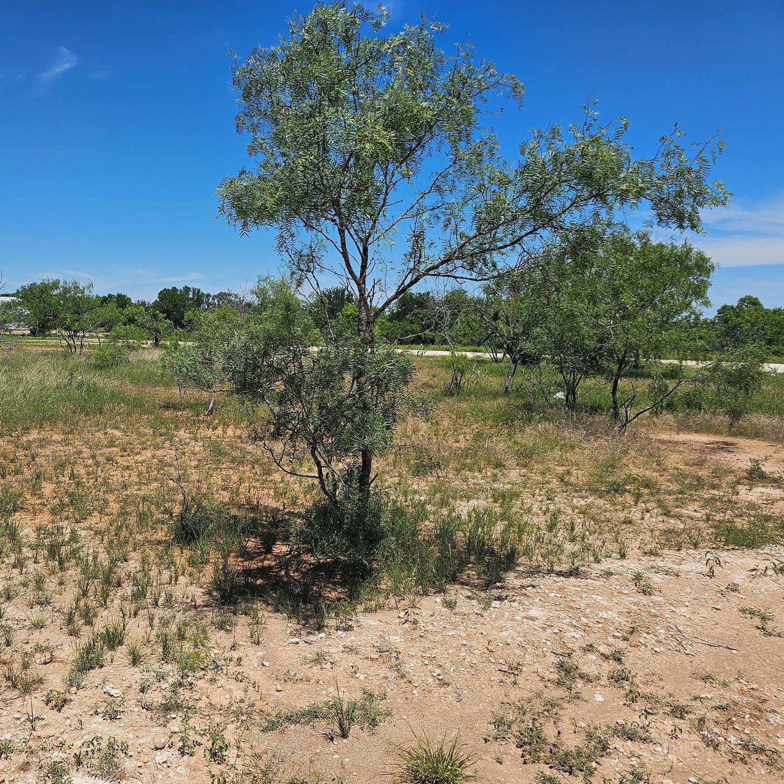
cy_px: 401
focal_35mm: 28
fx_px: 717
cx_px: 253
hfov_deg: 55.9
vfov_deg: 57.3
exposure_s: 1/1265
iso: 10
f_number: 1.7
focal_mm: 6.3
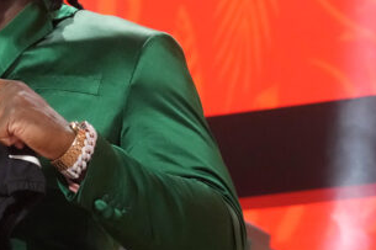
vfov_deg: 4.7
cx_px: -94
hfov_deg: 7.0
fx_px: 3048
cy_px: 173
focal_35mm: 292
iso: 5000
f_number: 6.3
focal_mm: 87
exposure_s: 1/320
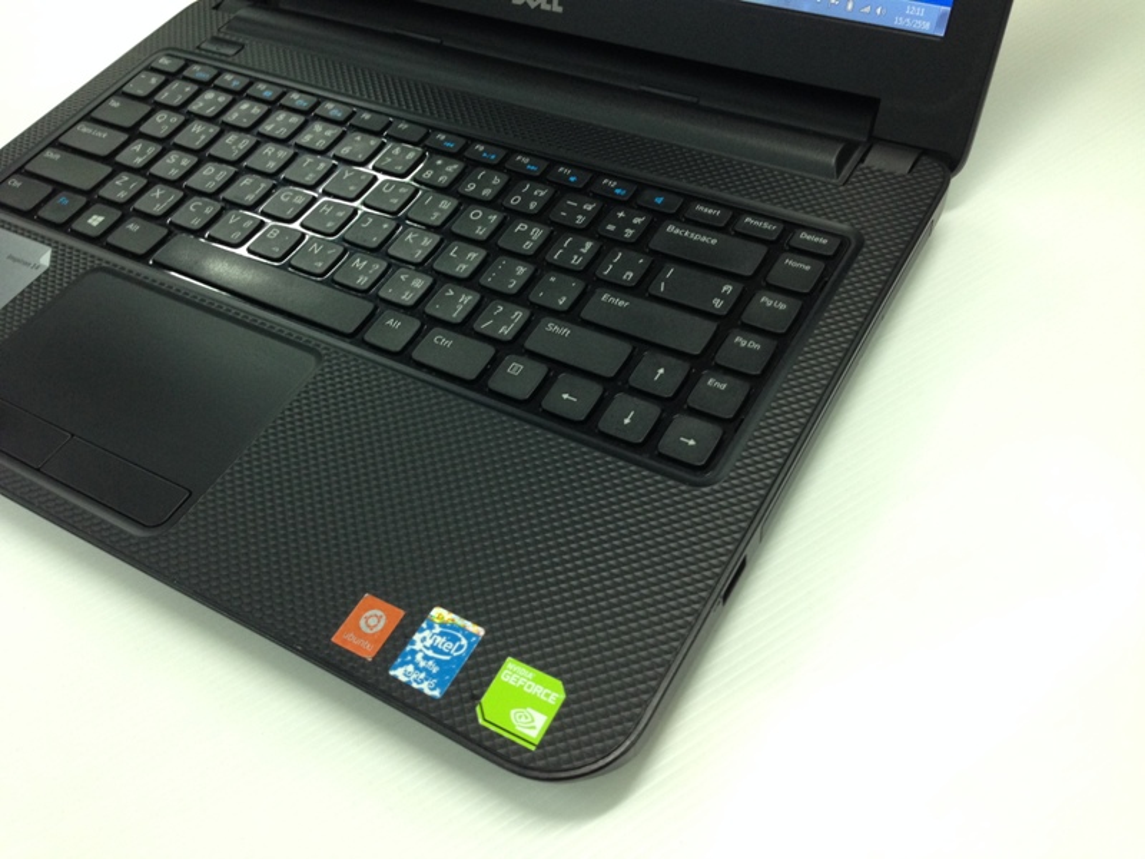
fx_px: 1092
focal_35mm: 33
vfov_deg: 42.9
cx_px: 572
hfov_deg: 55.4
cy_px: 430
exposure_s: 1/20
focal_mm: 4.12
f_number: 2.4
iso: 100
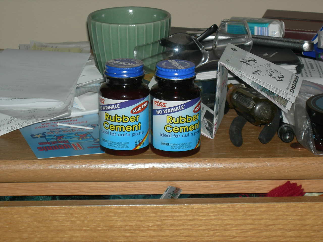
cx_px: 162
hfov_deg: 15.6
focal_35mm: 126
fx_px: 1176
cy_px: 121
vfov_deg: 11.8
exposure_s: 1/120
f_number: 5.2
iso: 64
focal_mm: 26.3
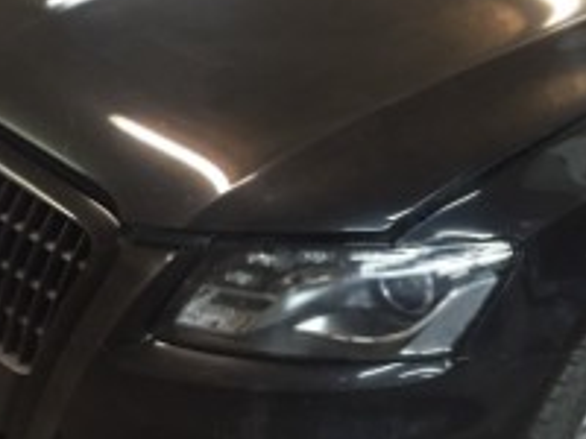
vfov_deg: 24.7
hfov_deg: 33.1
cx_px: 352
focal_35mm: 58
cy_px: 64
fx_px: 982
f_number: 2.2
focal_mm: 4.15
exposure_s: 1/17
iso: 250
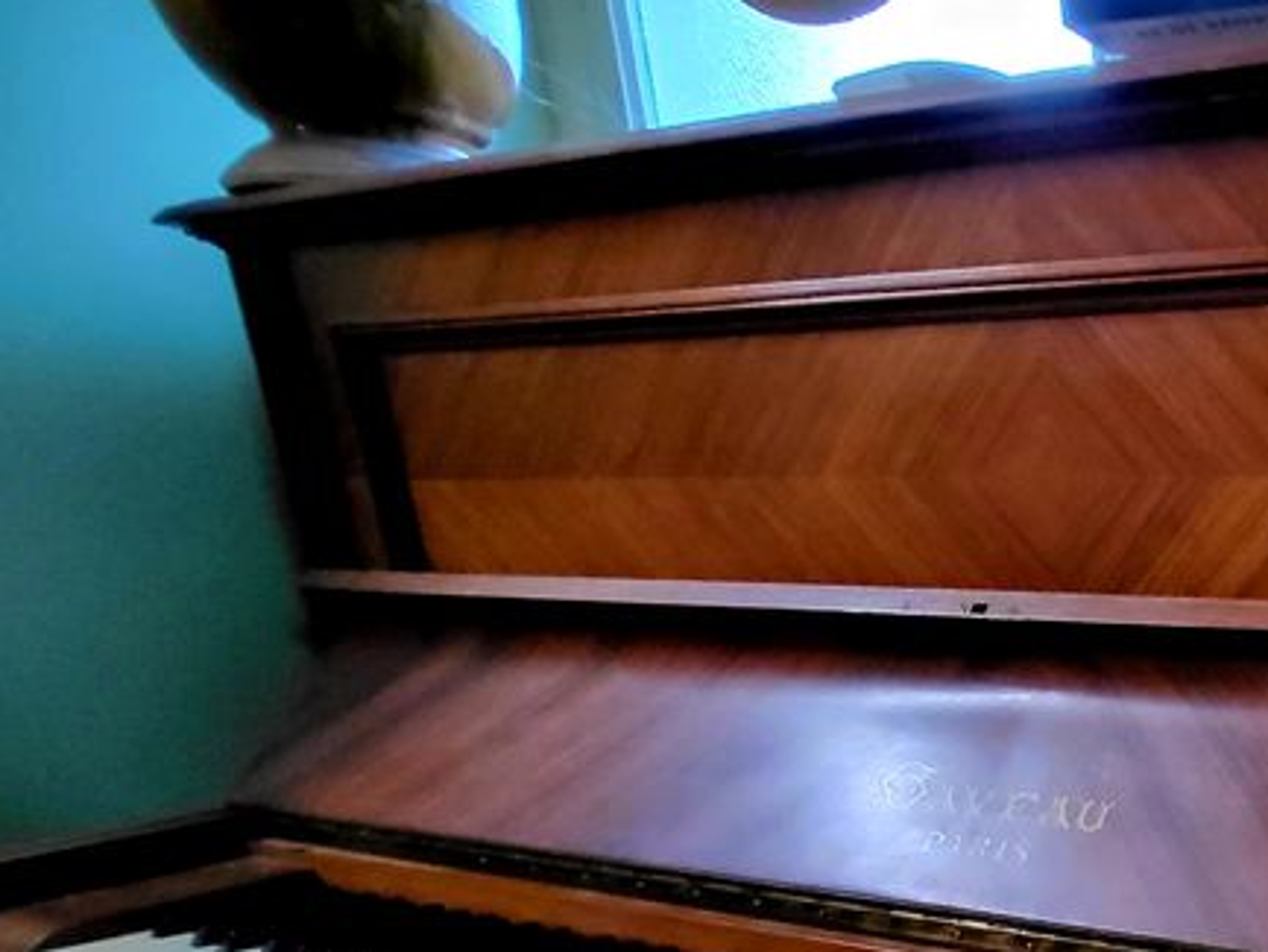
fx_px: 1099
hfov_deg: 43.7
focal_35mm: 30
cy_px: 852
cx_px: 1441
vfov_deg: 43.0
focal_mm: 1.74
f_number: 2.2
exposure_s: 1/25
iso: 1250
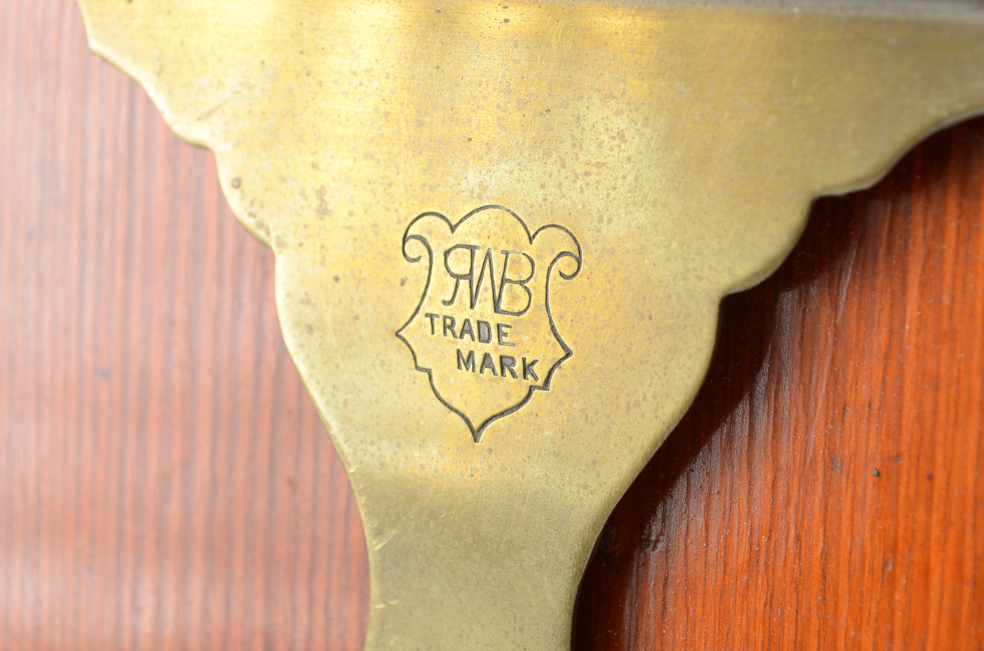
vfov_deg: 16.5
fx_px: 2250
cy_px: 326
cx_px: 492
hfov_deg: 24.7
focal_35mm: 82
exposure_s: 1/80
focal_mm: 55
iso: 100
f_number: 10
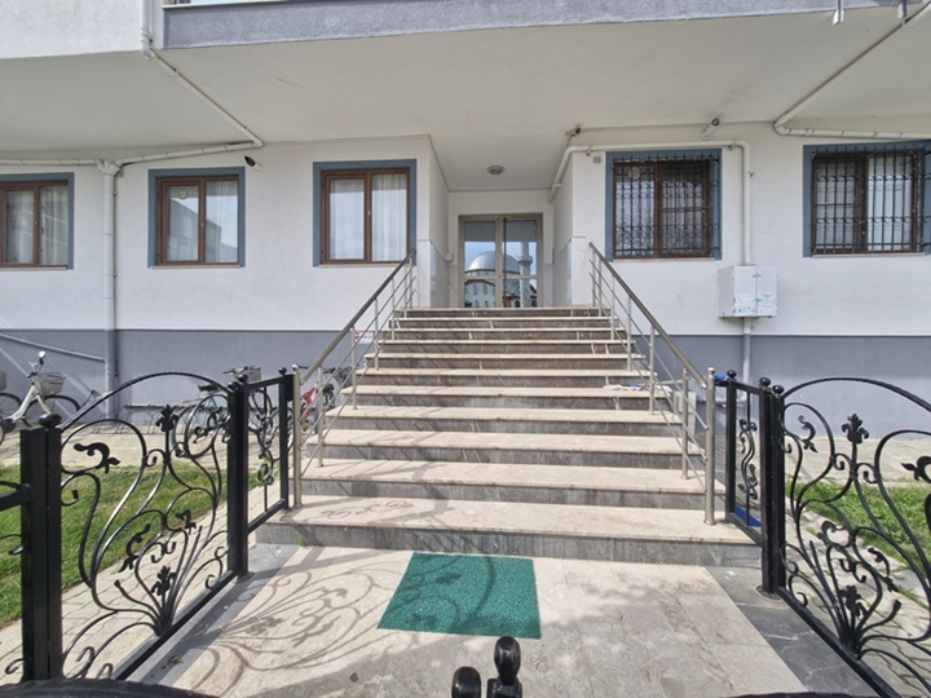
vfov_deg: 89.9
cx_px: 466
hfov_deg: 106.2
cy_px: 349
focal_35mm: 13
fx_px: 350
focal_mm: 1.74
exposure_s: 1/982
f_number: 2.2
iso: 50
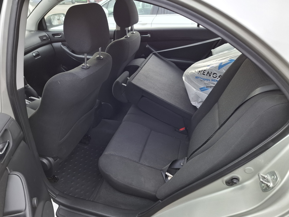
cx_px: 144
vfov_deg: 58.9
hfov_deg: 73.9
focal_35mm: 23
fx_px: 192
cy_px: 108
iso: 160
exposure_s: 1/100
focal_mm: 5.54
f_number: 1.8
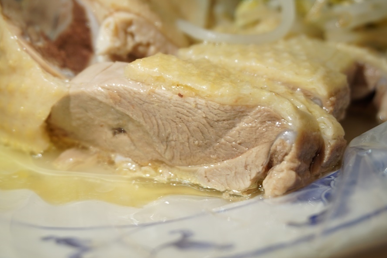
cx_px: 181
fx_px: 559
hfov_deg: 38.2
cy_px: 136
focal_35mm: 52
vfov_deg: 26.0
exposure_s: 1/60
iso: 200
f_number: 5
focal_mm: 30
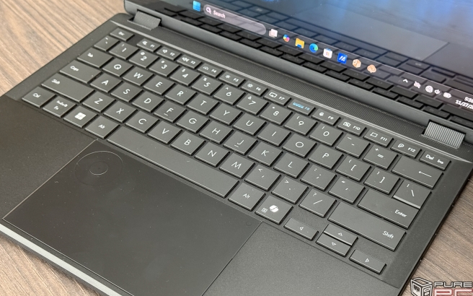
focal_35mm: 52
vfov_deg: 24.9
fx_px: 670
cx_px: 236
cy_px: 143
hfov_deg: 38.9
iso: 500
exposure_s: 1/25
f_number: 1.78
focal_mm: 6.76
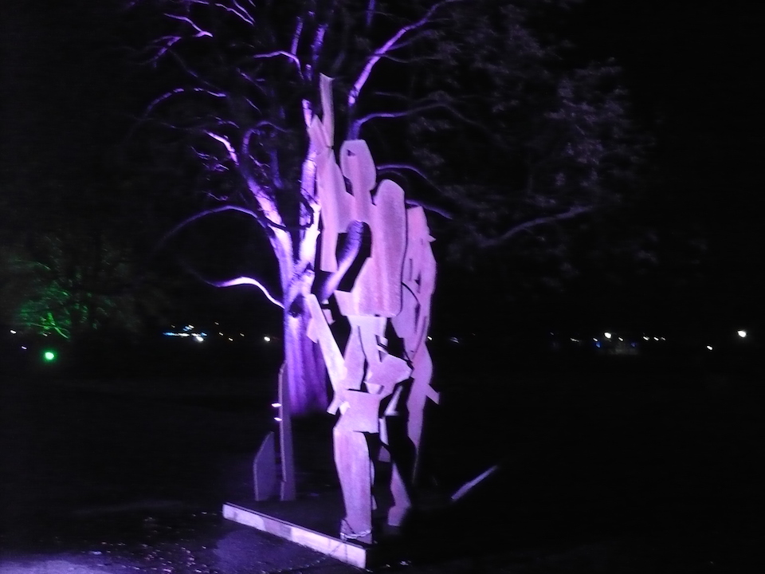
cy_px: 287
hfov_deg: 52.6
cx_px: 382
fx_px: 773
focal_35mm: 35
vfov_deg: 40.7
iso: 800
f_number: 2.8
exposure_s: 1/15
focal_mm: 5.8
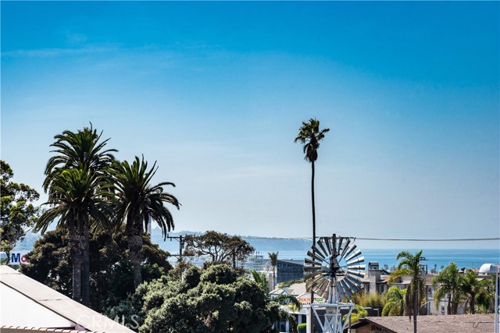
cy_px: 166
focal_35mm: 120
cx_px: 250
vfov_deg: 11.4
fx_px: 1667
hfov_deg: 17.1
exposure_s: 1/320
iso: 100
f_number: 11
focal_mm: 120
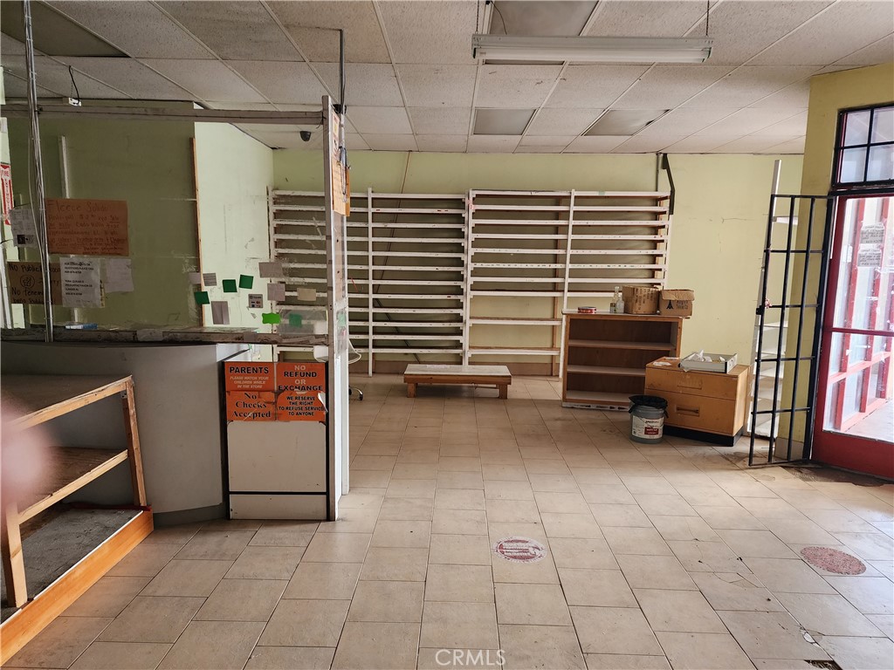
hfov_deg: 73.9
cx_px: 447
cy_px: 335
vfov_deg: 58.9
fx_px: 594
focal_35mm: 23
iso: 400
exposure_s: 1/120
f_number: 1.8
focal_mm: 6.4
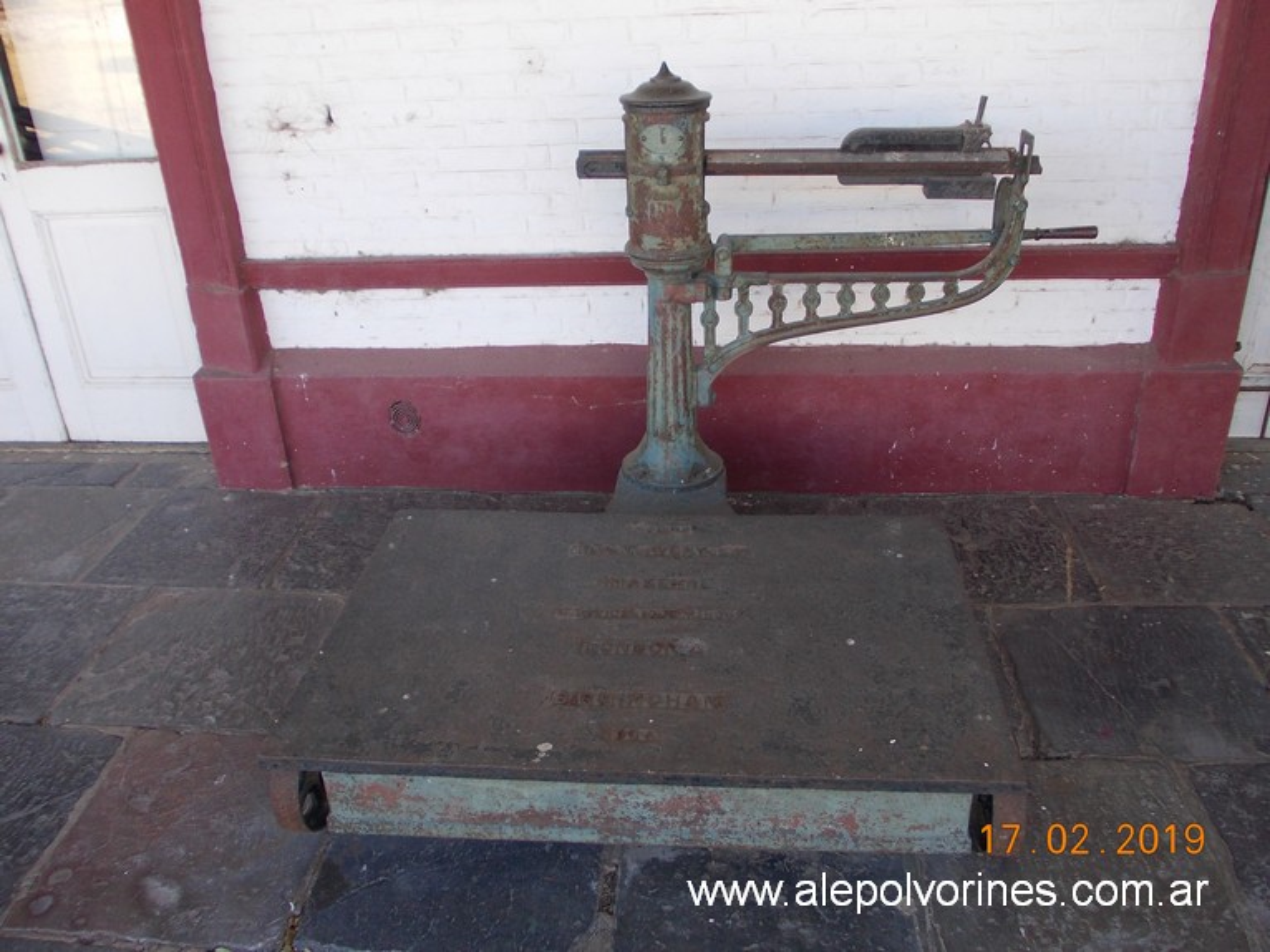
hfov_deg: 63.5
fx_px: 1027
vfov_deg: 49.7
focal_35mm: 28
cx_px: 635
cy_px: 476
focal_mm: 4
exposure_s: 1/160
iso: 80
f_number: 2.7
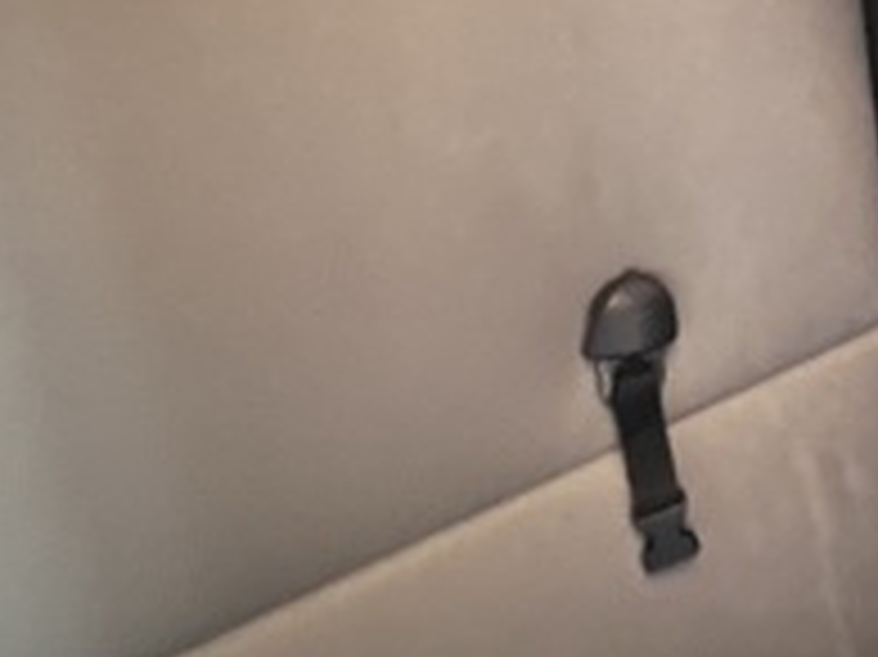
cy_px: 32
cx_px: 1022
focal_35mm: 40
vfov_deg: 33.5
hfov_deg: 37.1
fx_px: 1014
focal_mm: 1.57
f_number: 1.8
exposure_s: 1/8
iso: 640
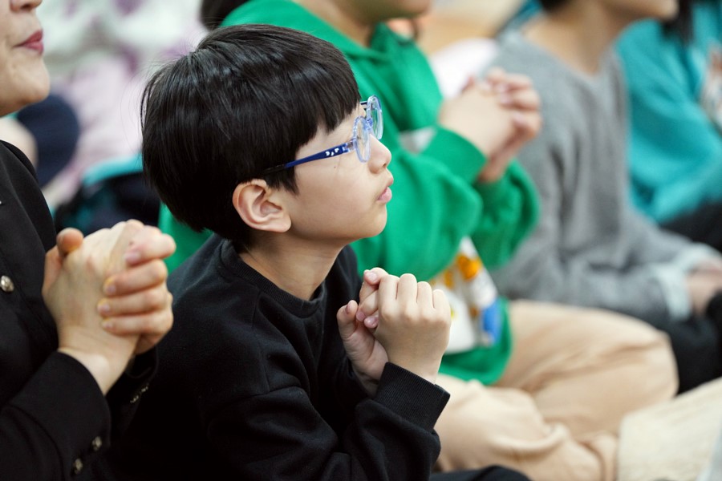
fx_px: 4011
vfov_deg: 6.9
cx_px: 361
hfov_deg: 10.3
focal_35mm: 200
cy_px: 240
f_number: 2.8
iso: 2500
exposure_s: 1/250
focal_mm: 200
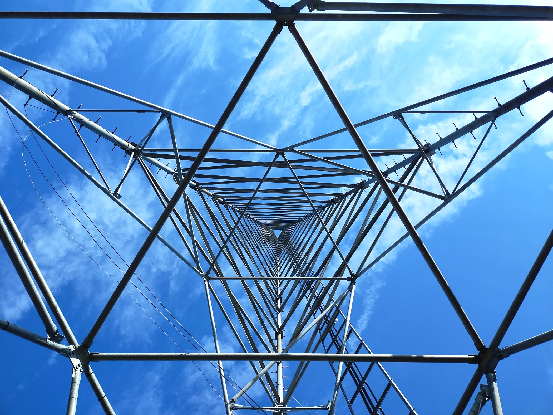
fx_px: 399
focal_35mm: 25
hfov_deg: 69.4
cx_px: 276
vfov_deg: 54.9
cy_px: 208
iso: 103
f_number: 1.7
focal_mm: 4.71
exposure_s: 1/3450
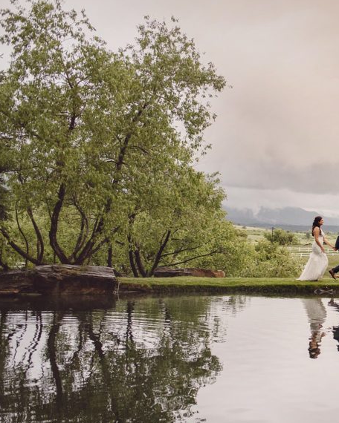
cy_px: 246
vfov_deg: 31.9
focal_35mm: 59
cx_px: 366
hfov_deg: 24.2
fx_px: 740
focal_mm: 35
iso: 1000
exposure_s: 1/800
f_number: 2.8
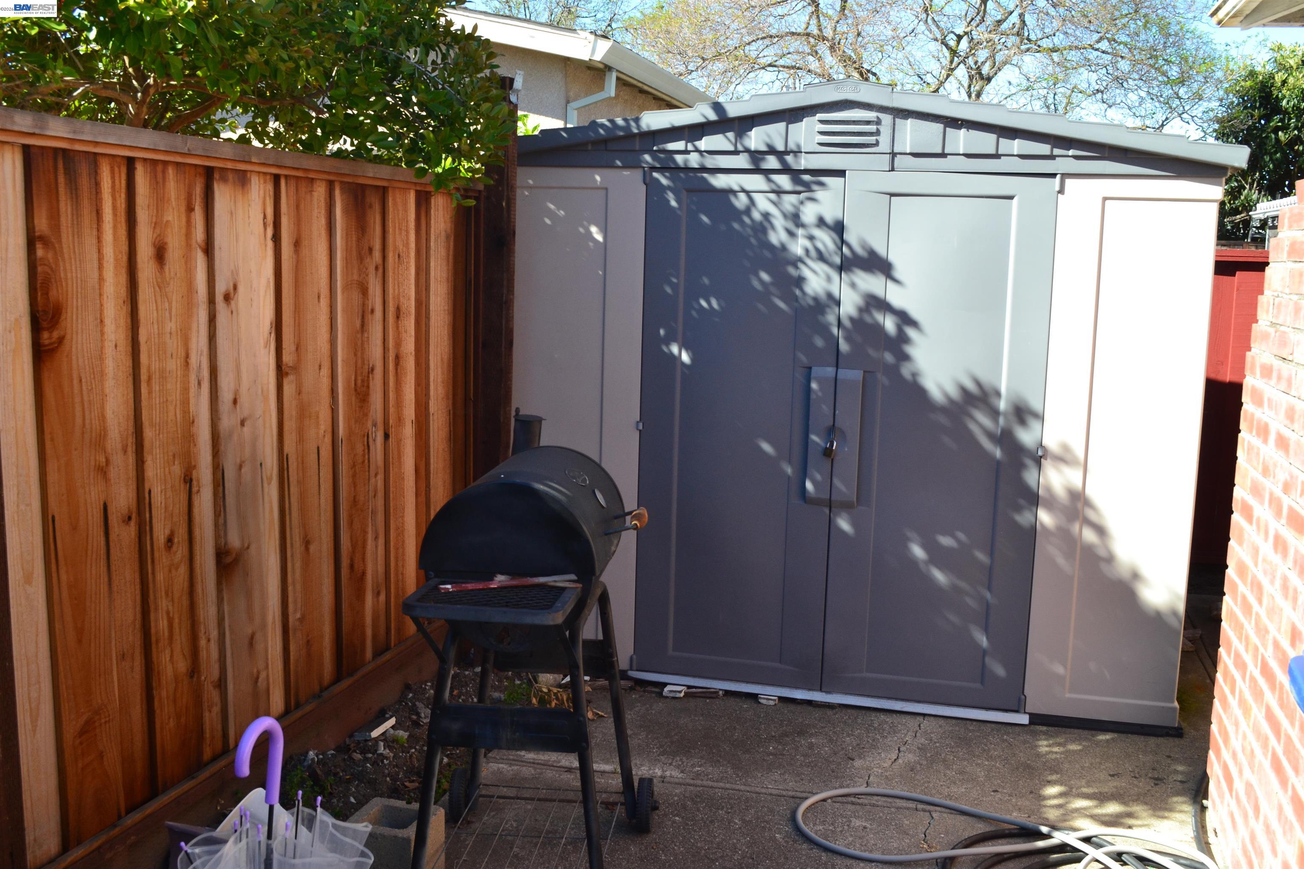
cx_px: 652
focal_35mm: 33
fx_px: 1195
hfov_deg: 57.2
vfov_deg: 40.0
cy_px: 434
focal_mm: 22
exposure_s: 1/200
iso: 400
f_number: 10
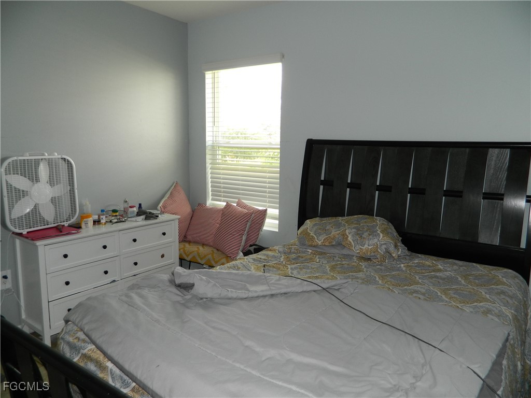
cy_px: 199
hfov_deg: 69.4
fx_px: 383
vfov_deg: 54.9
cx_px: 266
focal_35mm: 25
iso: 80
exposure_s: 1/40
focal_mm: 4.5
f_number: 3.1
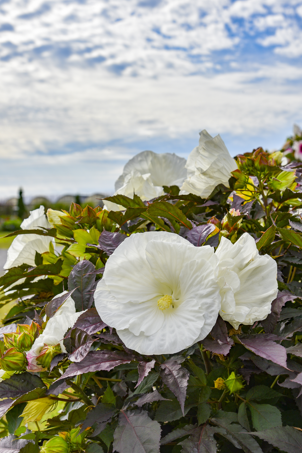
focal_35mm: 59
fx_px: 742
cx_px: 152
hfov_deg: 23.0
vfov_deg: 33.9
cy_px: 228
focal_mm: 58
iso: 200
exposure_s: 1/500
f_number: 11
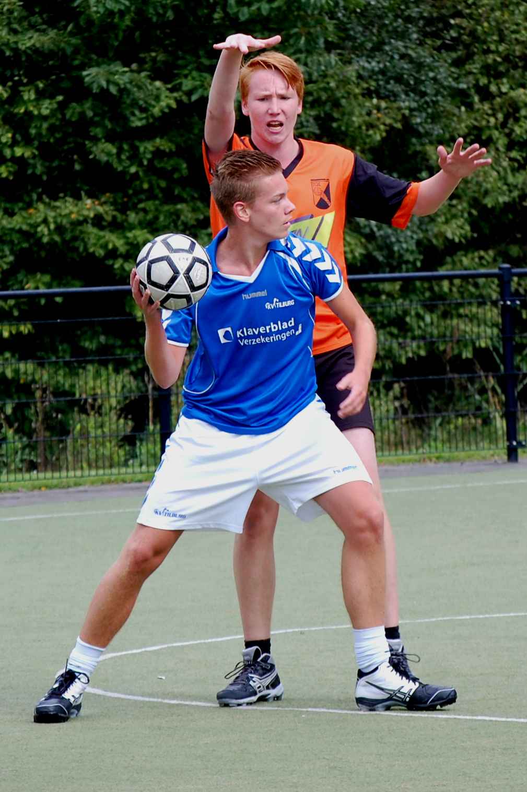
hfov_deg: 9.0
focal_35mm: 153
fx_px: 3365
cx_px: 264
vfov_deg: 13.4
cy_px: 396
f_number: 5.6
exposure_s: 1/500
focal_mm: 102
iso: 400
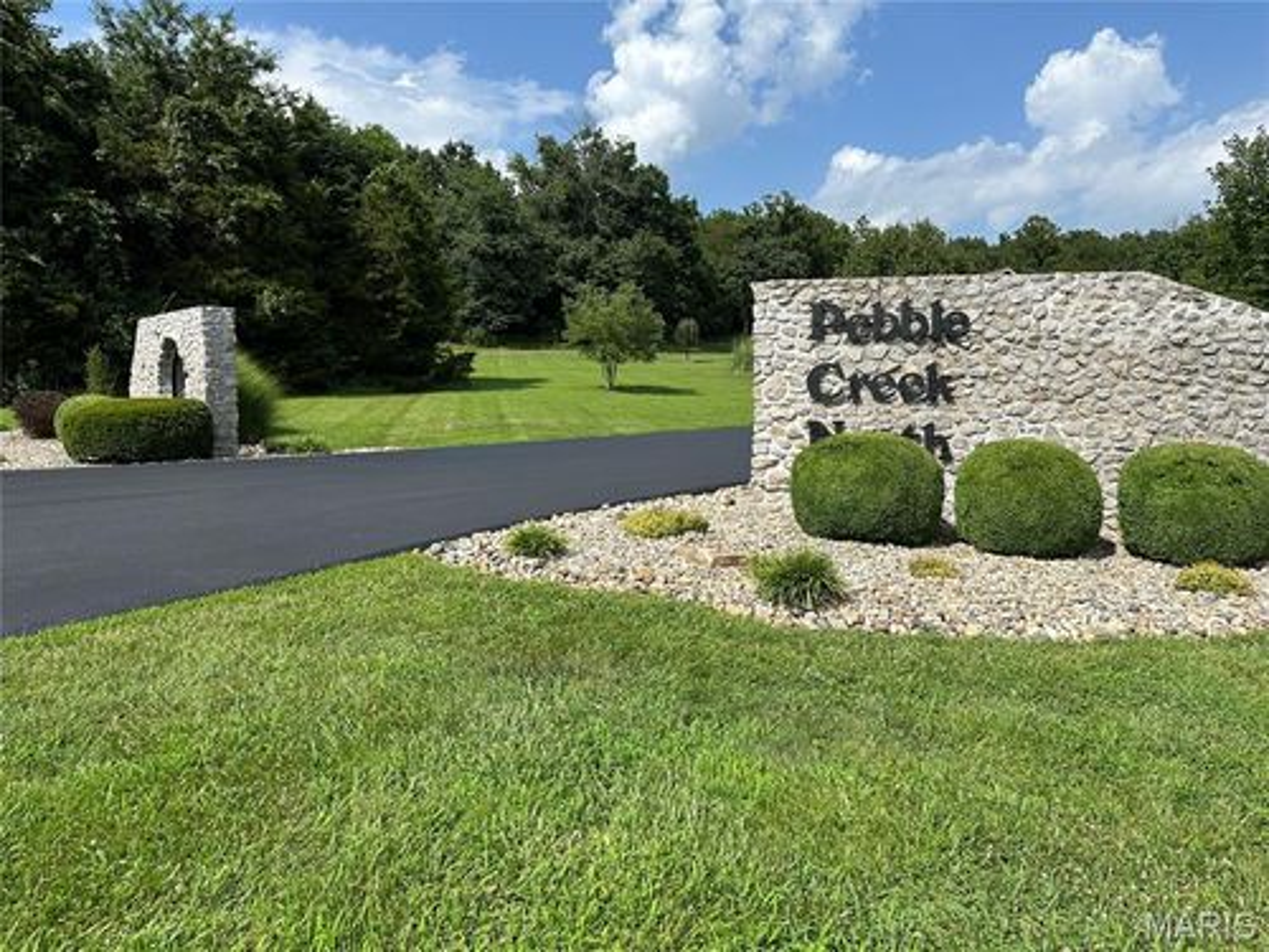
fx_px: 880
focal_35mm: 24
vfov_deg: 56.8
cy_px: 476
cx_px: 634
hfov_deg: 71.6
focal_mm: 6.86
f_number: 1.78
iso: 80
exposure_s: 1/4762
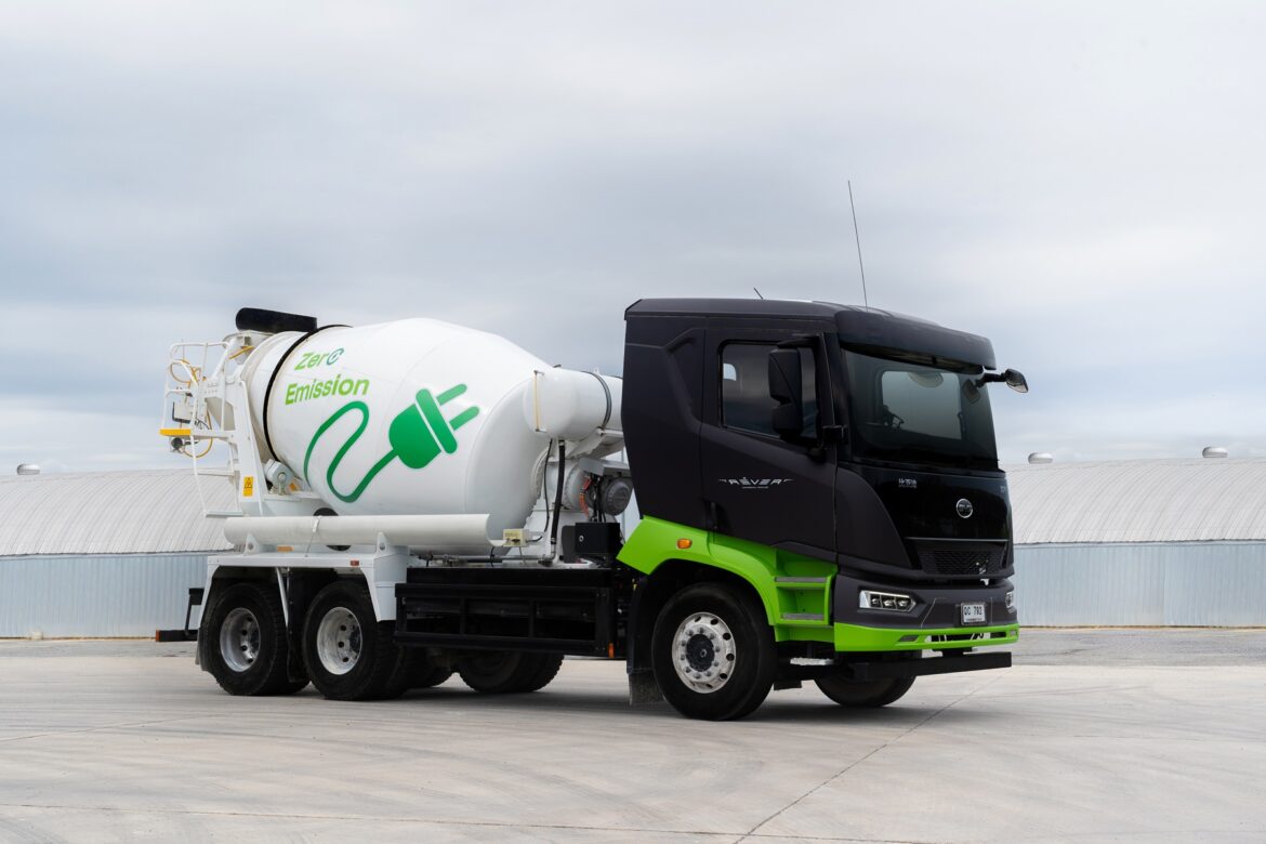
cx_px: 633
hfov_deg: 44.5
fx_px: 1547
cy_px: 422
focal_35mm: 44
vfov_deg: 30.5
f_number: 11
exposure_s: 1/200
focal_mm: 44
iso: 200
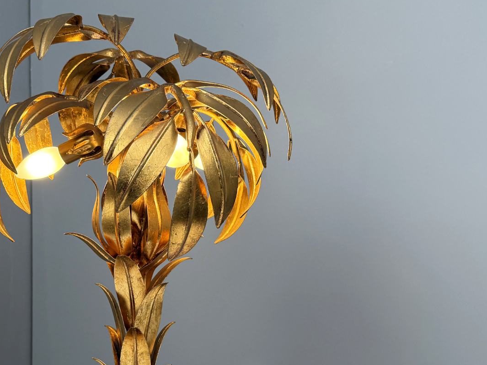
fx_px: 577
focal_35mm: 41
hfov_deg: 45.2
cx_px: 171
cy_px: 292
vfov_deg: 34.1
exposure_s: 1/239
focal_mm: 6.8
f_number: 1.8
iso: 125
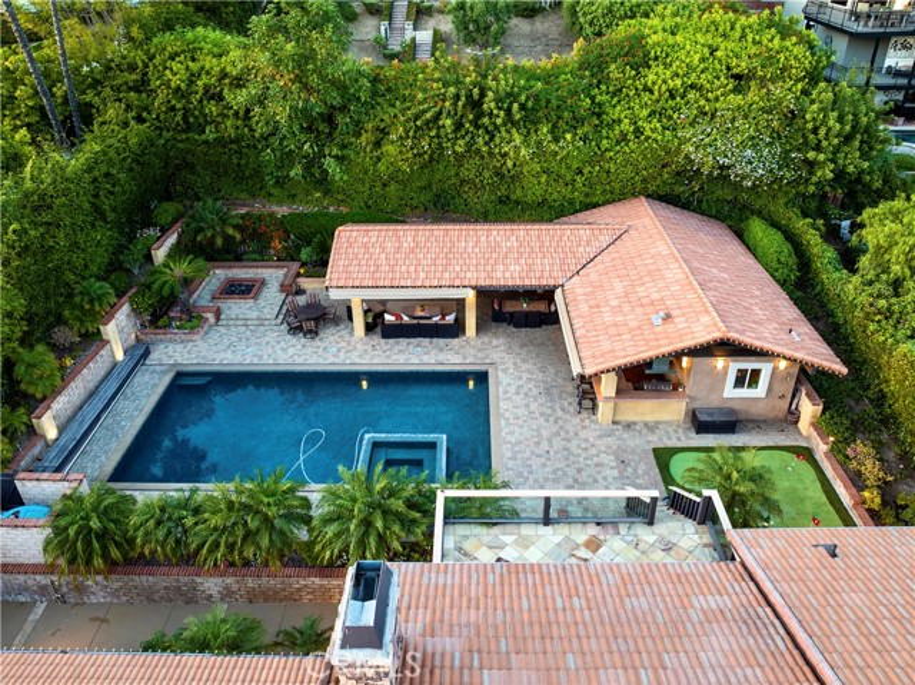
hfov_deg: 71.6
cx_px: 458
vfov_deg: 56.8
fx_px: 634
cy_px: 342
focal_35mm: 24
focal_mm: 12.29
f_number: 2.8
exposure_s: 1/15
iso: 170
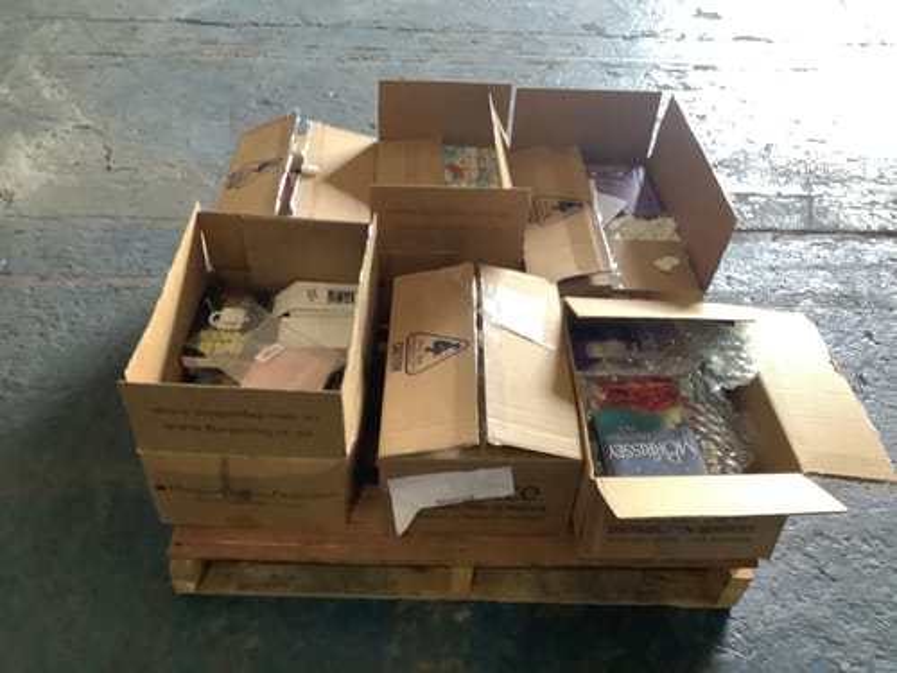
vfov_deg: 45.4
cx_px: 448
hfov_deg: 58.4
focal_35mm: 31
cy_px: 336
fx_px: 803
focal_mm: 3.3
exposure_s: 1/50
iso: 200
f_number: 2.4
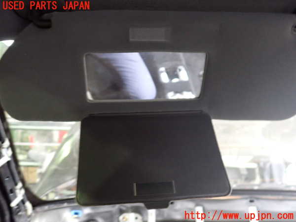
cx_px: 148
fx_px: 257
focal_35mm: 30
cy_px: 111
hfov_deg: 60.0
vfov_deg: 46.8
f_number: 2.3
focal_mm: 5.4
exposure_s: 1/20
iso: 800
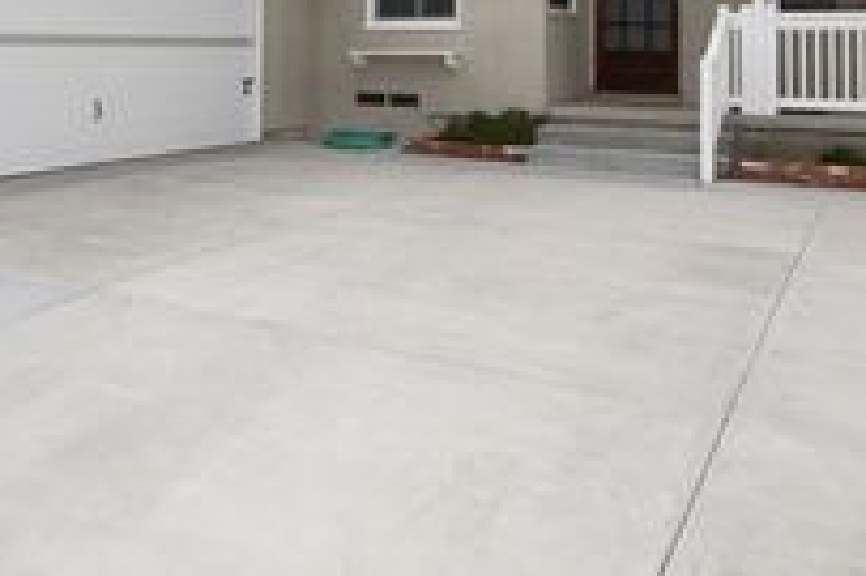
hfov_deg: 51.6
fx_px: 889
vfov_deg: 33.6
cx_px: 346
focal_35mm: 37
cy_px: 36
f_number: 10
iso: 100
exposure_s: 1/250
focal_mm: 10
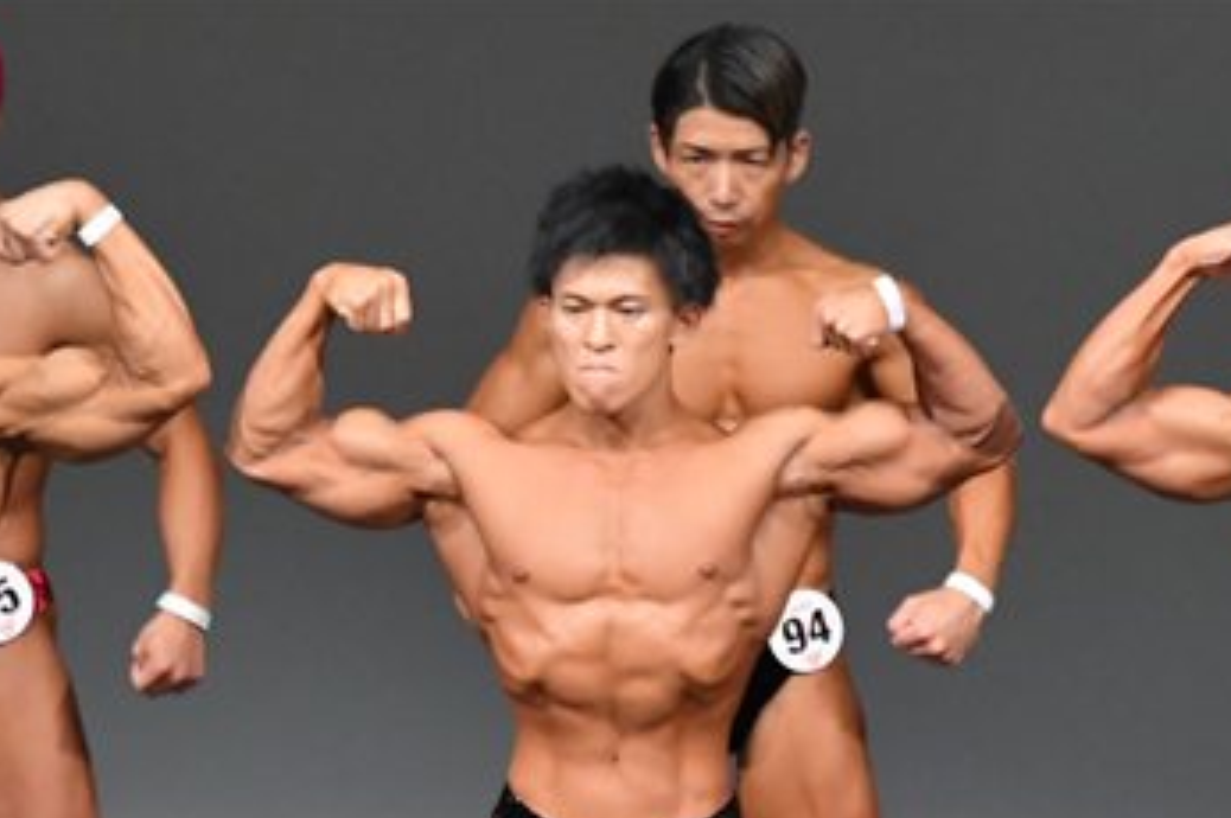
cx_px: 891
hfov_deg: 2.9
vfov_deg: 1.9
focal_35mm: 706
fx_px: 24118
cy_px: 910
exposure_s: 1/400
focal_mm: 210
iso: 5000
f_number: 5.6
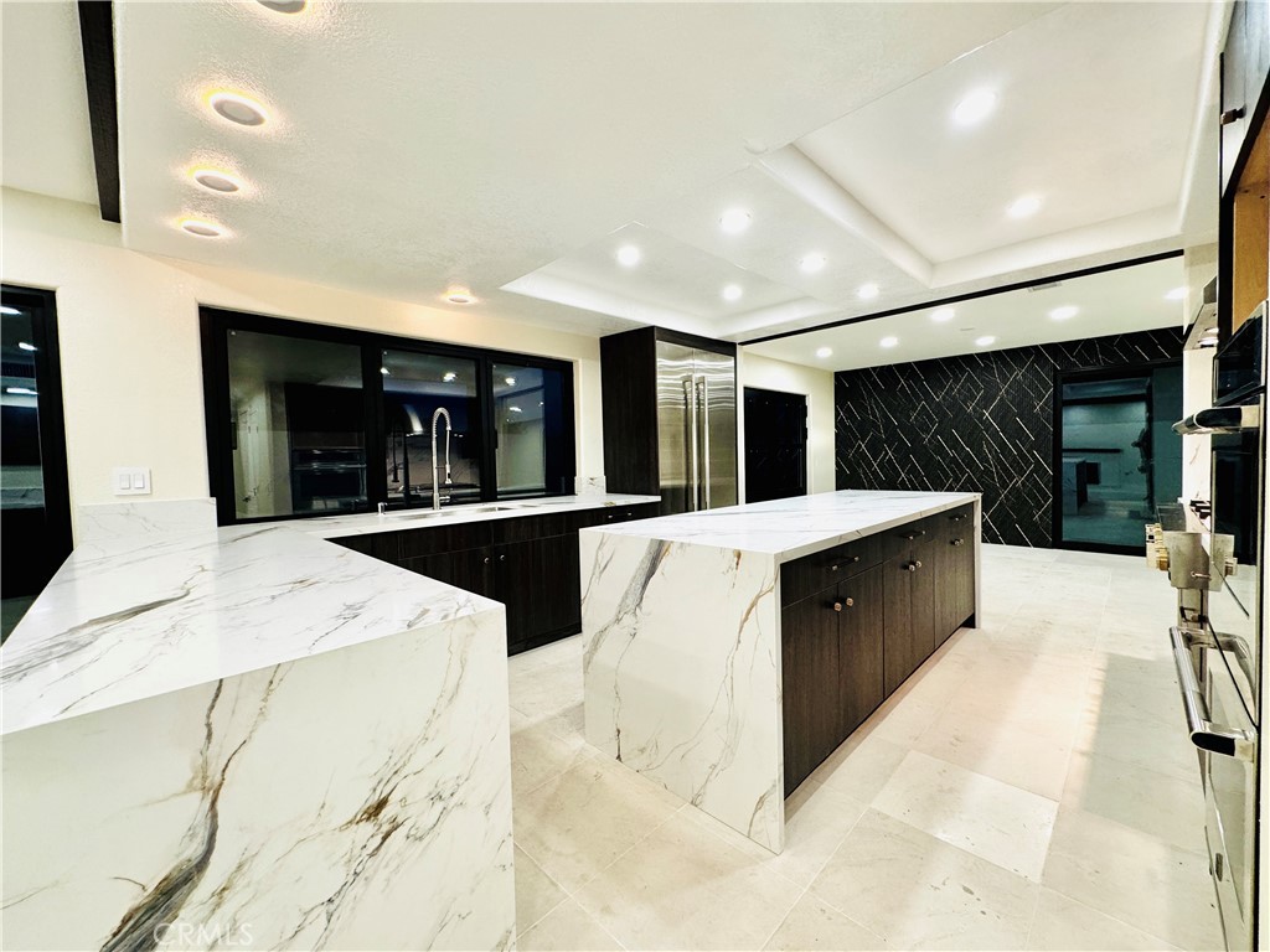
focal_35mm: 14
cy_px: 476
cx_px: 635
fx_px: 514
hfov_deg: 102.1
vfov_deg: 85.7
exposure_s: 1/120
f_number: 2.2
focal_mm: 2.22
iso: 200
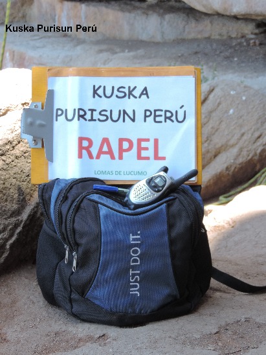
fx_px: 1229
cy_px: 178
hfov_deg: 12.3
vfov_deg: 16.4
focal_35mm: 120
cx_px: 133
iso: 100
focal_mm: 21.4
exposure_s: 1/100
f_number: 4.2
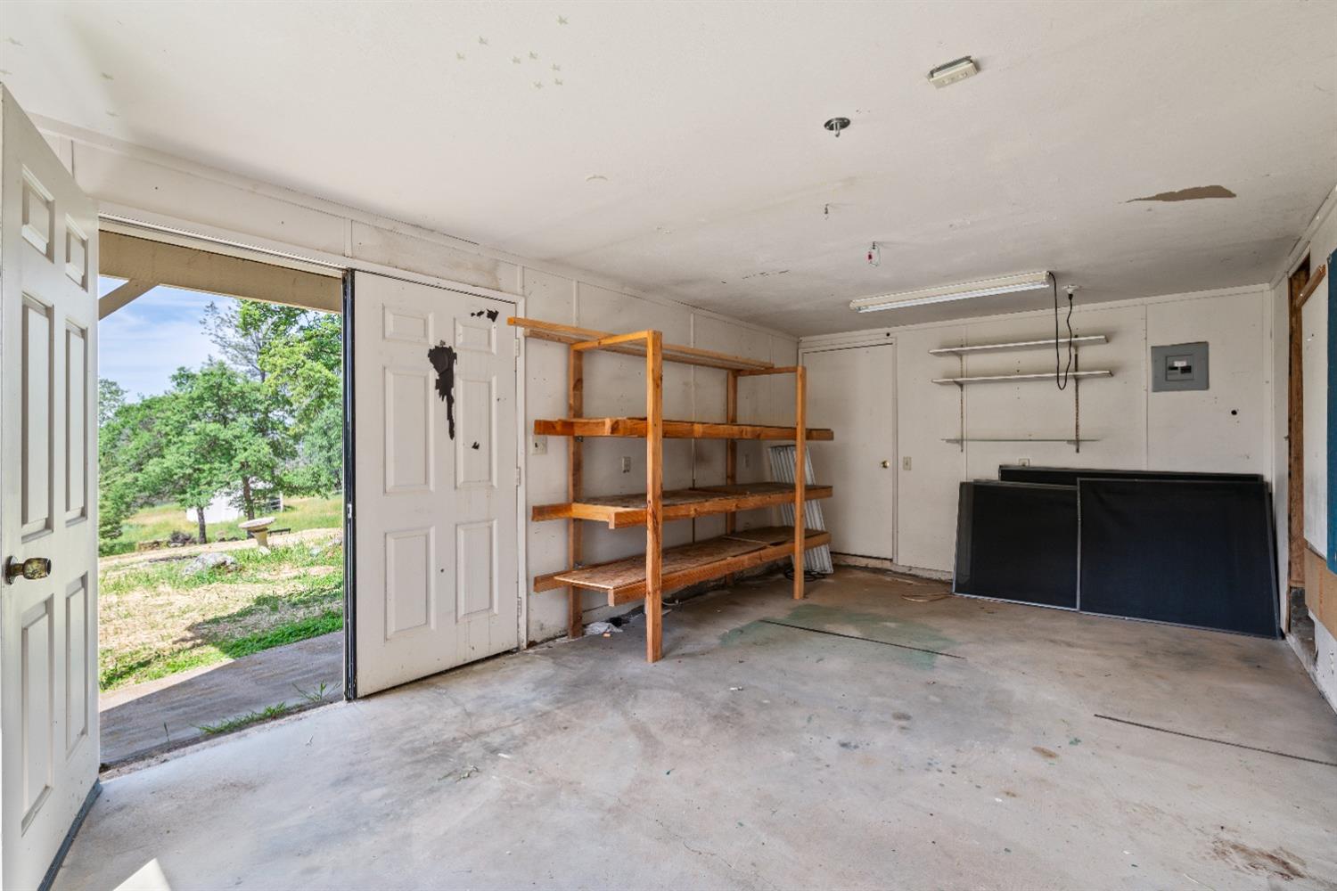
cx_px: 668
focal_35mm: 16
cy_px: 446
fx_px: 594
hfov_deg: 96.7
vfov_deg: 73.7
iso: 100
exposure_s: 1/5
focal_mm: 16
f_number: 8
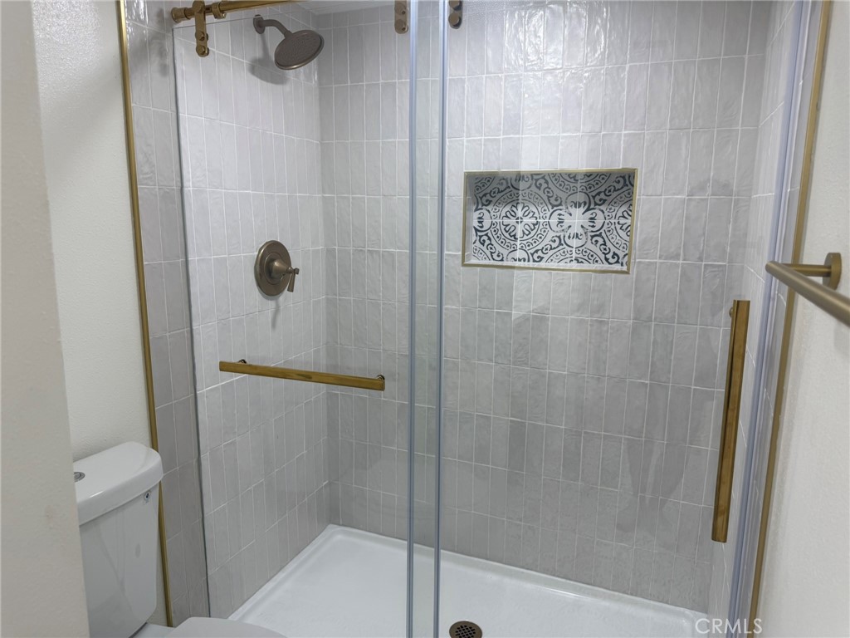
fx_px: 589
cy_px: 319
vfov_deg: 56.8
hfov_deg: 71.6
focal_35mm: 24
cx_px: 425
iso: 100
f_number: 1.78
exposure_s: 1/120
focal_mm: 6.76
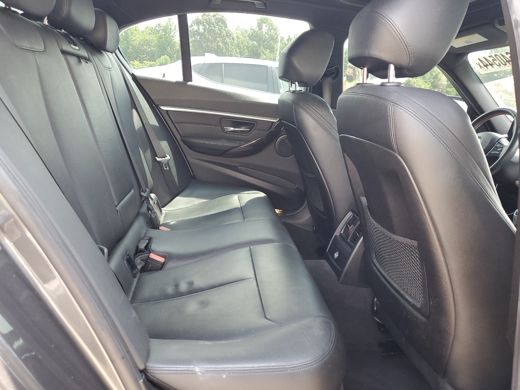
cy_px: 195
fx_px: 391
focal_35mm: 26
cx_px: 260
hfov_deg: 67.3
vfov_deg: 53.1
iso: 89
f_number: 1.5
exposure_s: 1/120
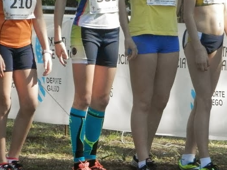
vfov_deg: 2.3
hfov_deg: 3.0
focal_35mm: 658
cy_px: 30
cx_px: 163
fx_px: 4316
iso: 640
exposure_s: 1/400
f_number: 5.6
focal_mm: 59.8
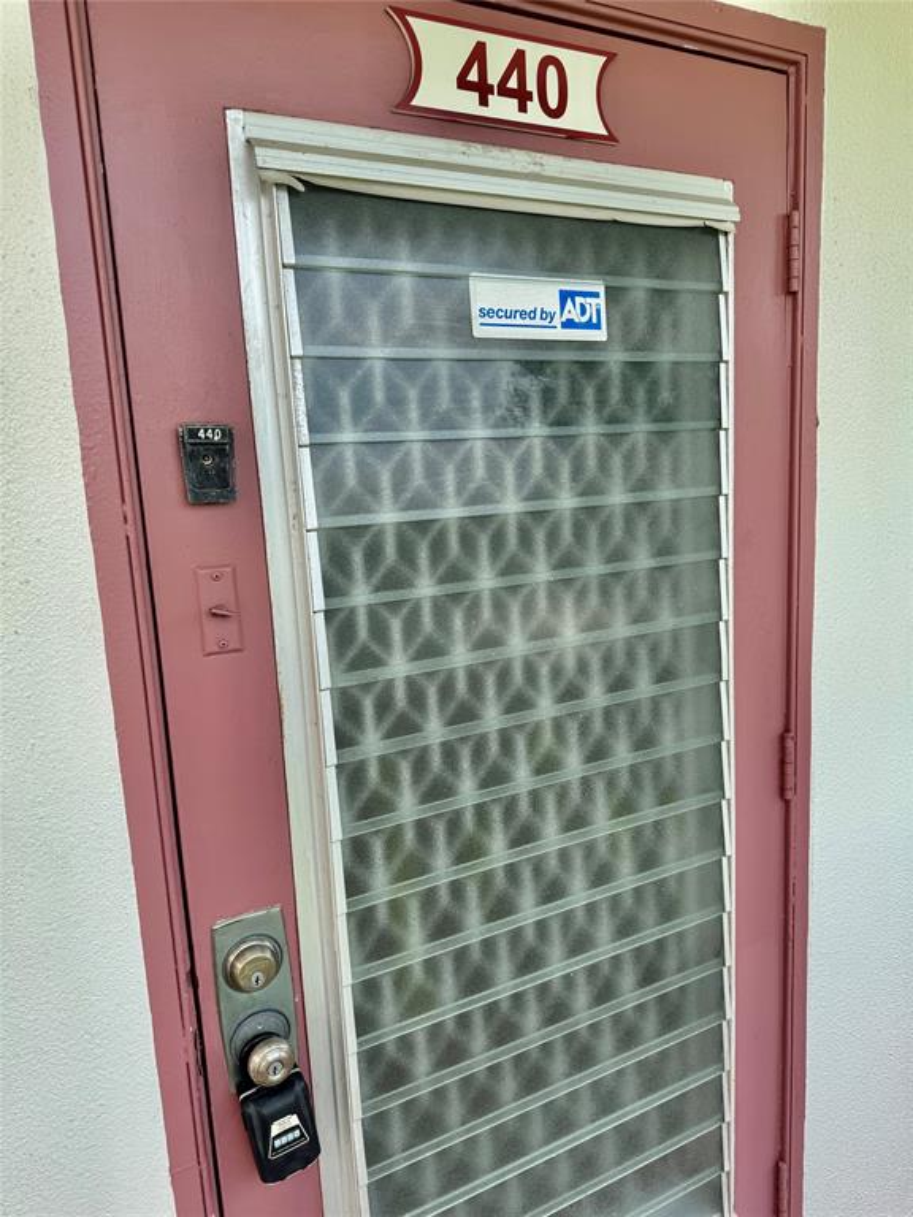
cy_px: 608
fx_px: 844
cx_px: 456
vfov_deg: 71.6
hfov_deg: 56.8
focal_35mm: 24
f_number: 1.78
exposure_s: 1/1112
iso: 80
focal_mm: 6.76
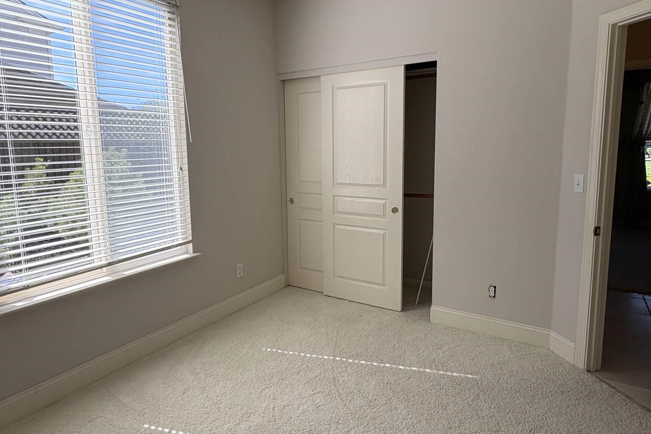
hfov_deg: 78.6
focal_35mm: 22
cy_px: 195
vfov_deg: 57.1
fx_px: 398
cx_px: 331
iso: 64
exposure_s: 1/383
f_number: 2.2
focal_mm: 2.22
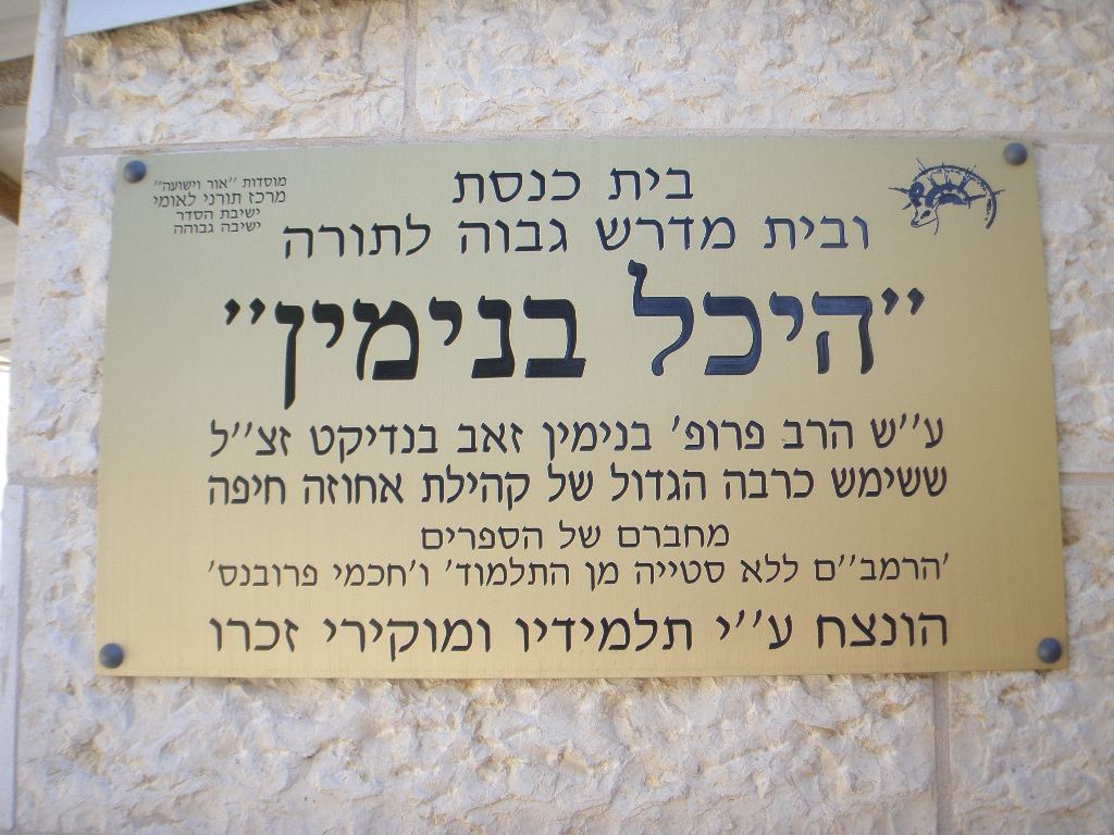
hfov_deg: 49.0
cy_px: 418
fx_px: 1223
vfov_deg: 37.7
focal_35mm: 38
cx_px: 557
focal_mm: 6.7
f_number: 3.5
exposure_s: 1/100
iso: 50
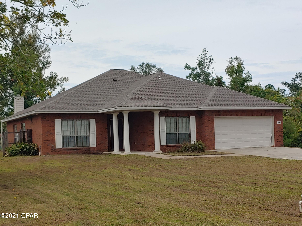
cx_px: 151
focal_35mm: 35
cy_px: 113
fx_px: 305
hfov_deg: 52.6
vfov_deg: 40.7
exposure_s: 1/2439
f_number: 1.5
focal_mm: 4.23
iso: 50
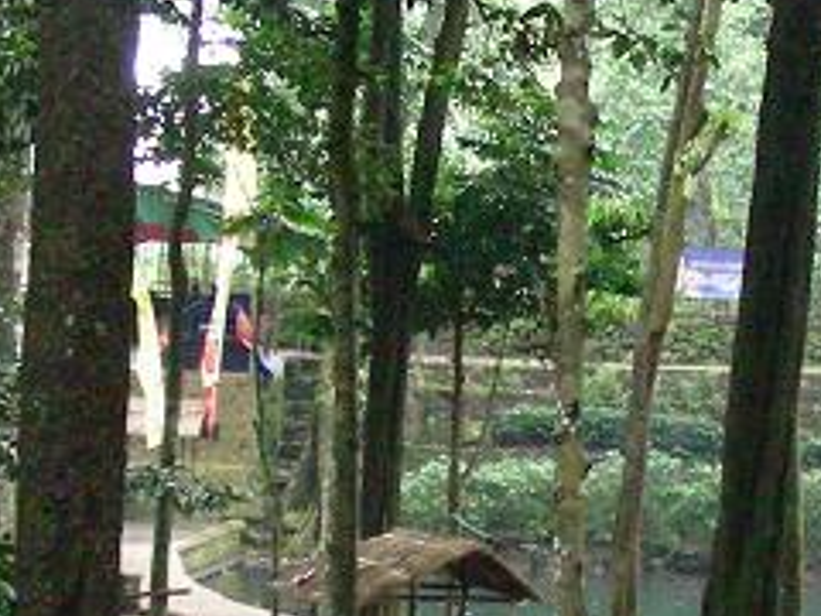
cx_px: 830
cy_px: 595
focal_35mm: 134
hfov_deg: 14.5
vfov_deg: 11.0
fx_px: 3178
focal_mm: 6.3
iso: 400
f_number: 3.5
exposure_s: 1/87.1
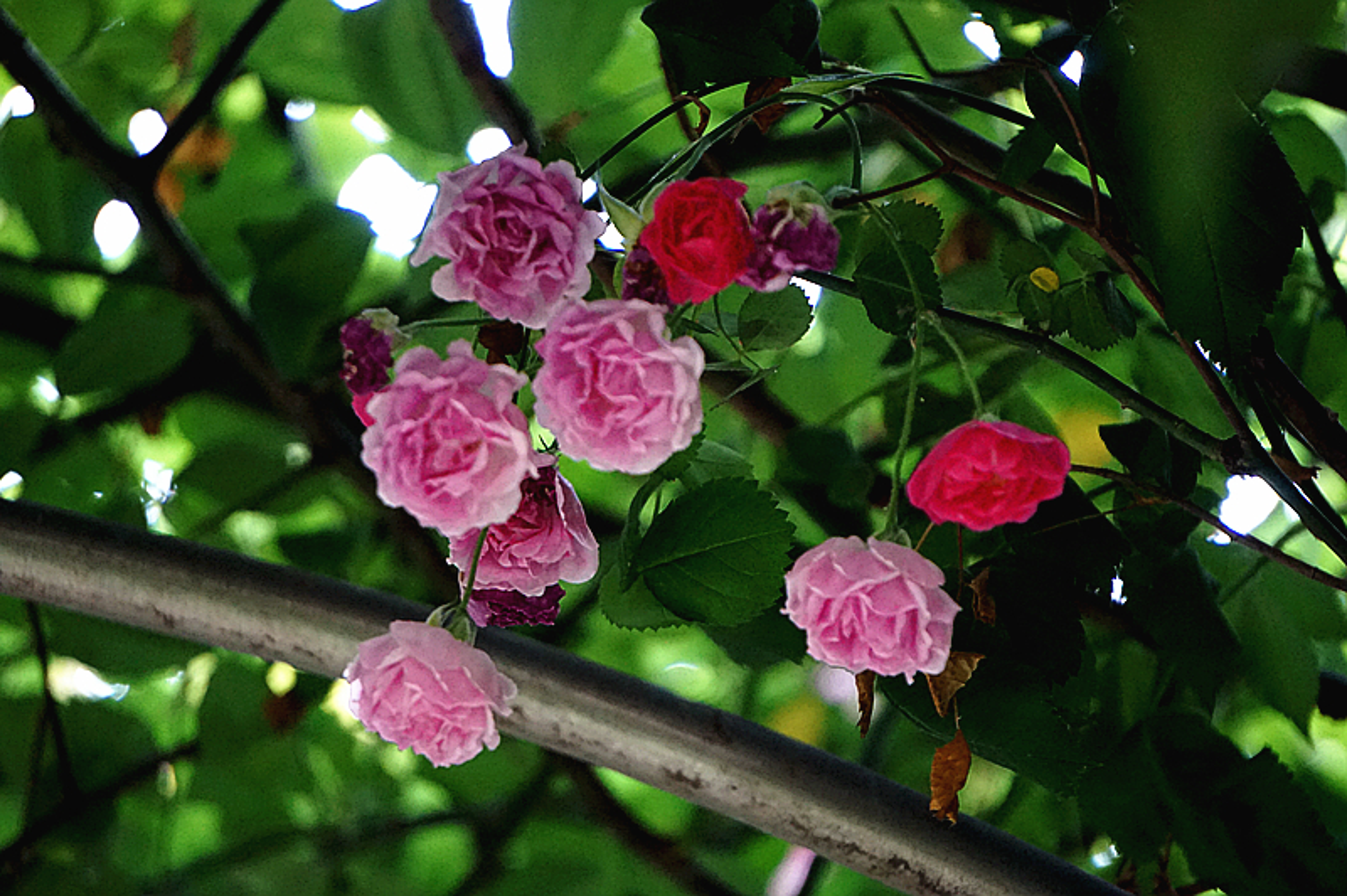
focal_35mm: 315
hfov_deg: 6.5
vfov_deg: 4.4
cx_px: 674
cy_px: 448
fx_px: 11776
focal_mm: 210
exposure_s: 1/400
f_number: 6.3
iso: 3200
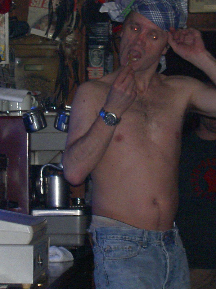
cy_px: 109
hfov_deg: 8.8
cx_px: 121
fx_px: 1398
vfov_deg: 11.8
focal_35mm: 168
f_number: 4.1
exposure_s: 1/78.1
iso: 100
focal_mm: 17.4
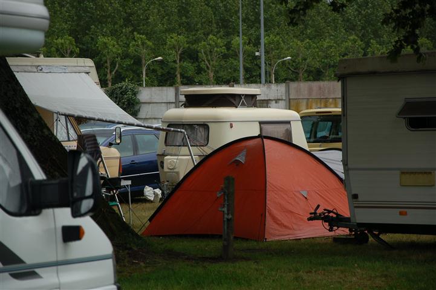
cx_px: 218
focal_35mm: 158
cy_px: 145
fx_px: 1907
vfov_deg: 8.7
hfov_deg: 13.0
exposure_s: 1/500
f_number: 5.6
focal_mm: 105
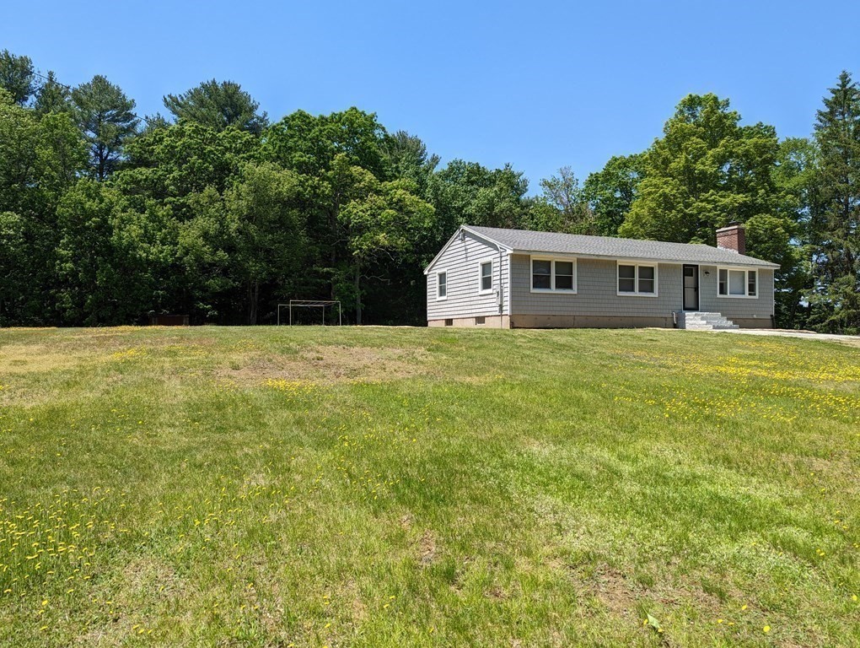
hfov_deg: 71.5
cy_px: 324
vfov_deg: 56.9
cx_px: 430
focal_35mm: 24
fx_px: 597
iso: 46
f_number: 1.85
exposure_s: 1/1272
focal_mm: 6.81
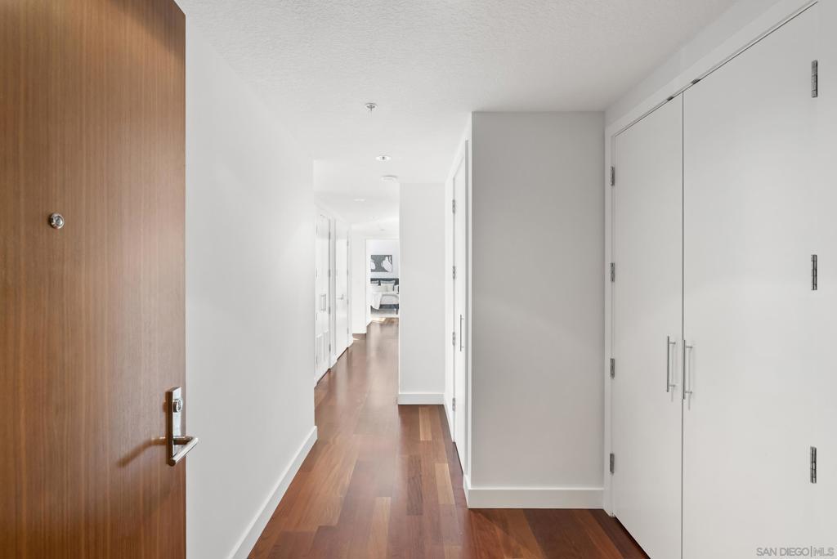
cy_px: 280
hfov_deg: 96.7
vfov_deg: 73.8
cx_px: 418
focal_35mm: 16
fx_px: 372
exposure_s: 1/3
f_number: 8
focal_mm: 16
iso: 500
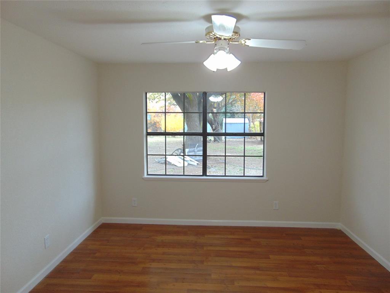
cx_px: 195
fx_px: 282
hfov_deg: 69.4
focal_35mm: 25
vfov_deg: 54.9
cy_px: 146
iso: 100
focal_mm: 4.5
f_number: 3
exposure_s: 1/30
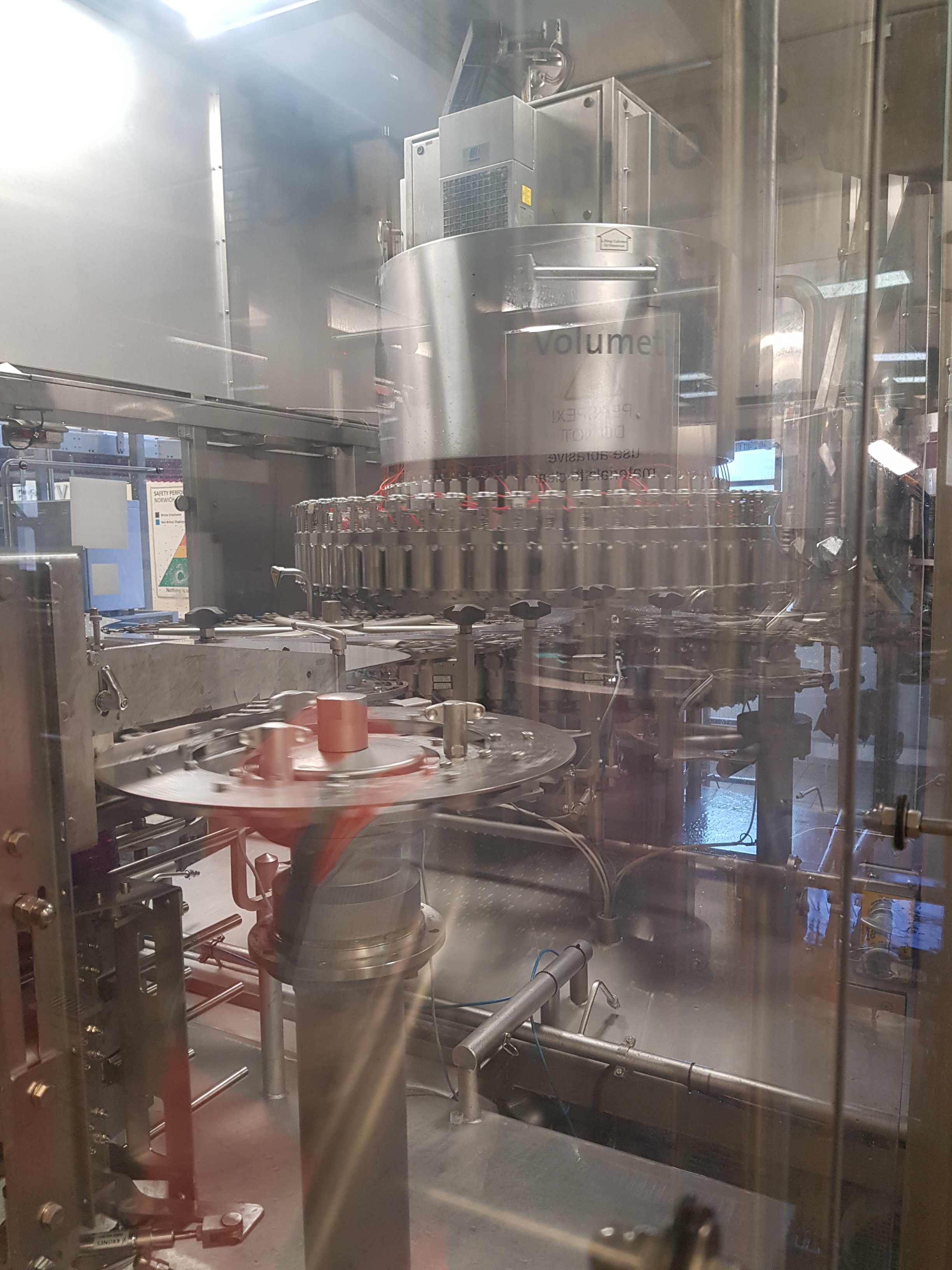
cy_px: 635
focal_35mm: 26
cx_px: 476
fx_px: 953
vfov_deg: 67.3
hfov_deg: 53.1
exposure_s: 1/33
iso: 160
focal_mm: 4.3
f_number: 1.7
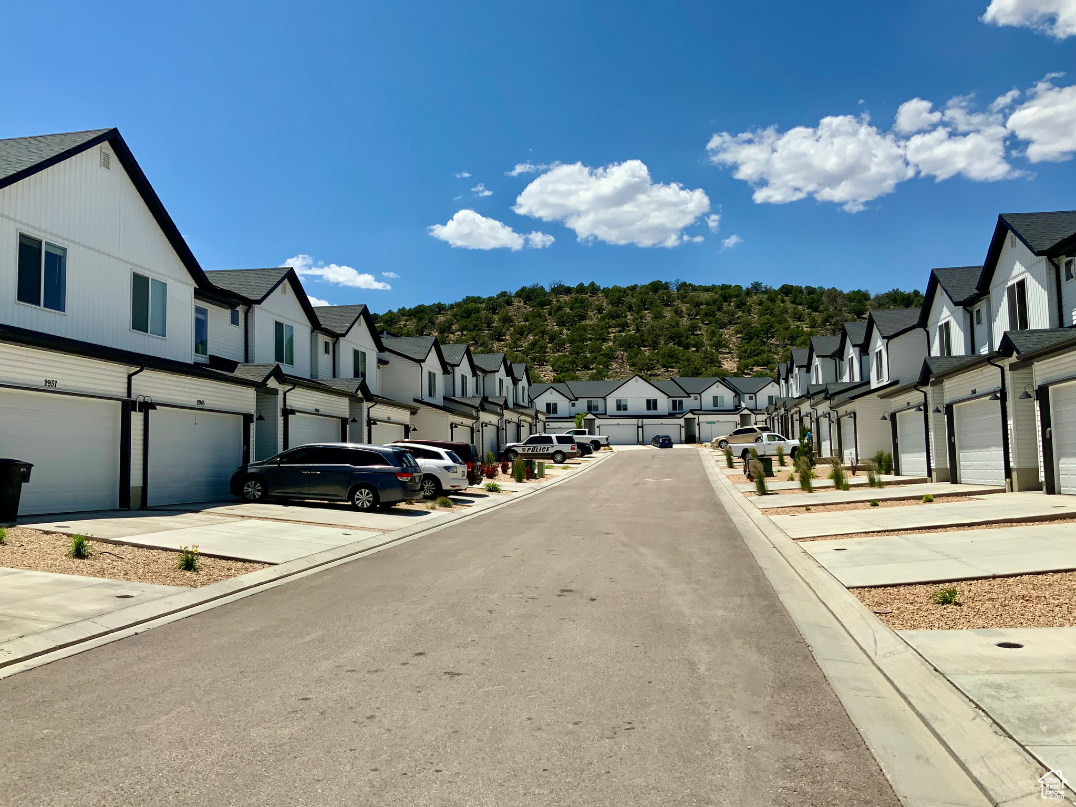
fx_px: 901
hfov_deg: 61.7
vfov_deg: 48.2
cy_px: 404
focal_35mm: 29
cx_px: 538
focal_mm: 3
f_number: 1.8
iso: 20
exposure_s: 1/3534
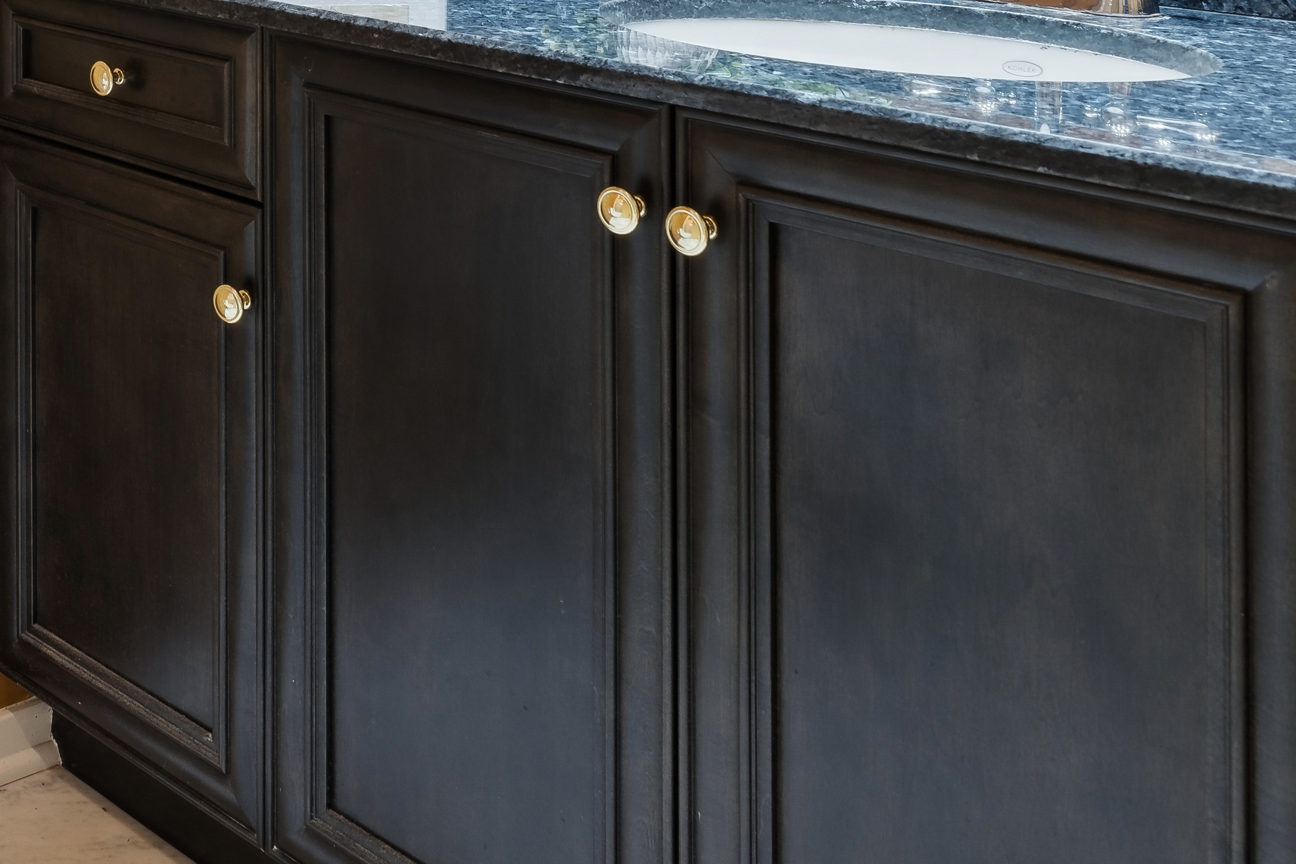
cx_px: -175
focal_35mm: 53
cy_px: -283
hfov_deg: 32.4
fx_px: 1908
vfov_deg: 22.6
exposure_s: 1/15
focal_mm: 16
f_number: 8
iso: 320
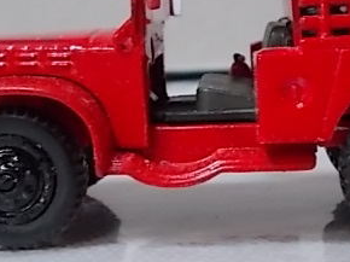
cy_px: 88
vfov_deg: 15.5
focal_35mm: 95
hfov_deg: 20.6
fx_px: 960
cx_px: 245
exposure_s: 1/2.5
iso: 200
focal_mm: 6.1
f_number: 3.3
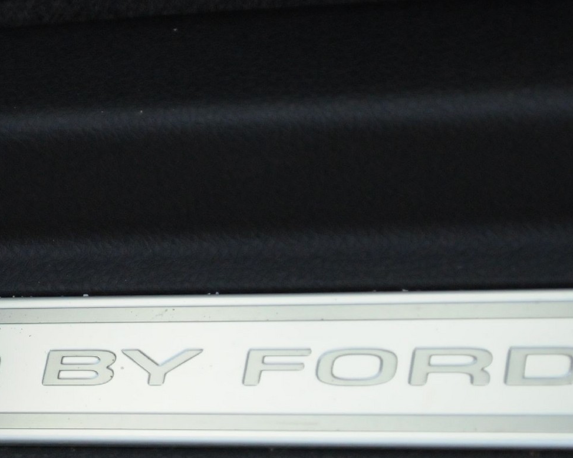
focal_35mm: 188
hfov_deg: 10.2
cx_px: 13
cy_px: 253
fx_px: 3189
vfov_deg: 8.2
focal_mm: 52
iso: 2000
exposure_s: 1/640
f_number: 5.6
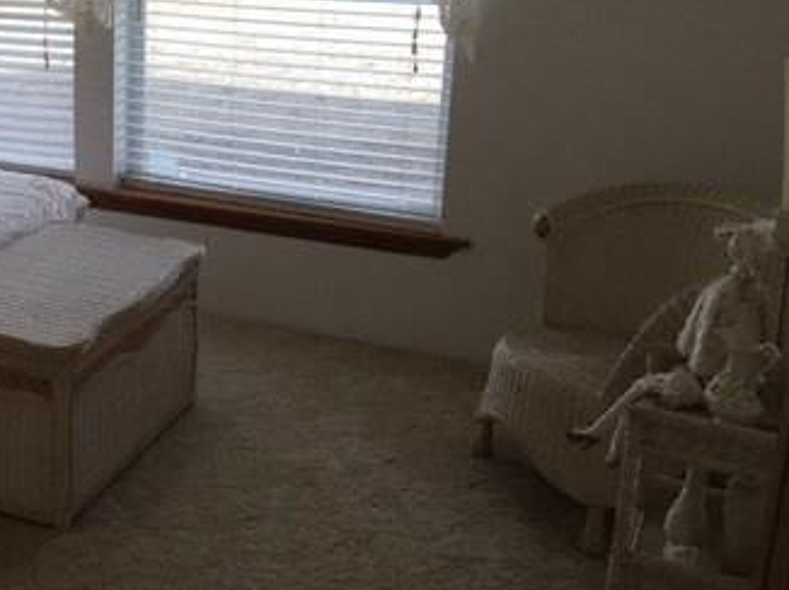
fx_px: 1298
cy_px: 218
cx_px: 24
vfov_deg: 25.5
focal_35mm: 57
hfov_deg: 31.6
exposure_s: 1/120
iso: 40
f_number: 2.2
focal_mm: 4.15
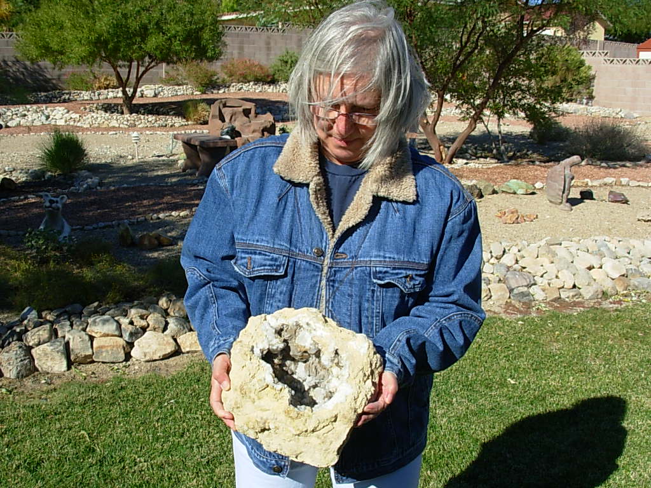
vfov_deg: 37.7
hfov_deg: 49.0
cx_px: 326
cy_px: 244
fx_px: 715
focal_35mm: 38
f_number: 4.9
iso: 50
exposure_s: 1/592
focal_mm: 6.3
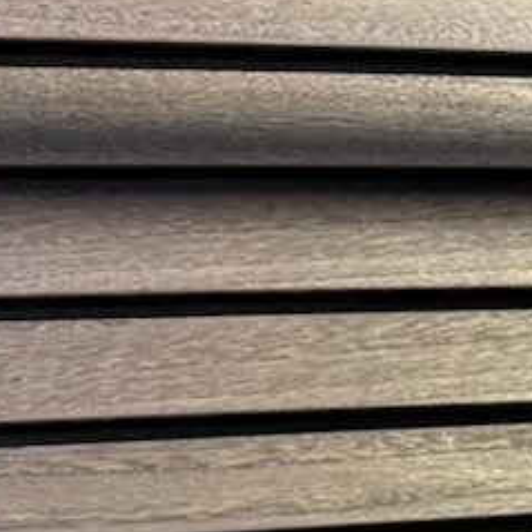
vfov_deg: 9.4
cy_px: 681
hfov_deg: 8.3
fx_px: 3165
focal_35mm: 182
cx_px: 1505
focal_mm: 6.76
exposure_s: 1/176
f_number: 1.78
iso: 160
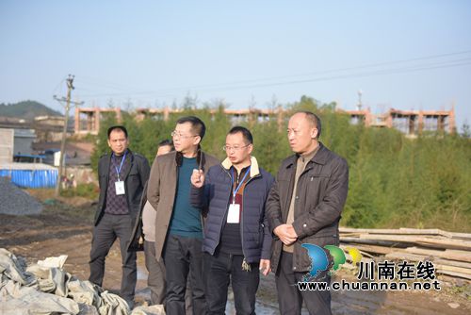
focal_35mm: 48
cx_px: 236
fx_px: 628
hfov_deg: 41.1
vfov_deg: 28.1
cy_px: 158
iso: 1000
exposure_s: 1/8000
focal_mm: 48
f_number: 2.8
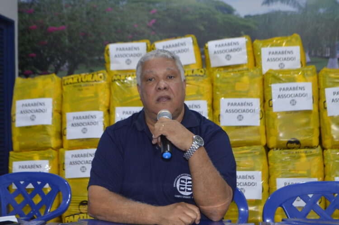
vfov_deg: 20.1
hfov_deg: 29.9
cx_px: 170
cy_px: 112
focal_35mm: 68
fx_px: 635
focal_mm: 45
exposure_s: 1/60
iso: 1000
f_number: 5.3
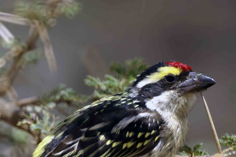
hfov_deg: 1.7
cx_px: 100
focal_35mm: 1222
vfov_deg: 1.1
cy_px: 125
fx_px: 8003
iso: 100
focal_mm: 500
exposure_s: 1/200
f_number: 8
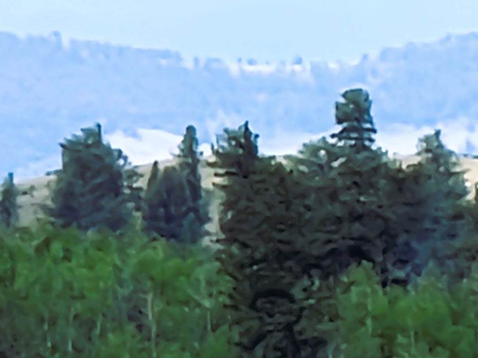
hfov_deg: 6.8
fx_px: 4031
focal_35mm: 292
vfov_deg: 5.1
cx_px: 239
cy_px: 179
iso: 50
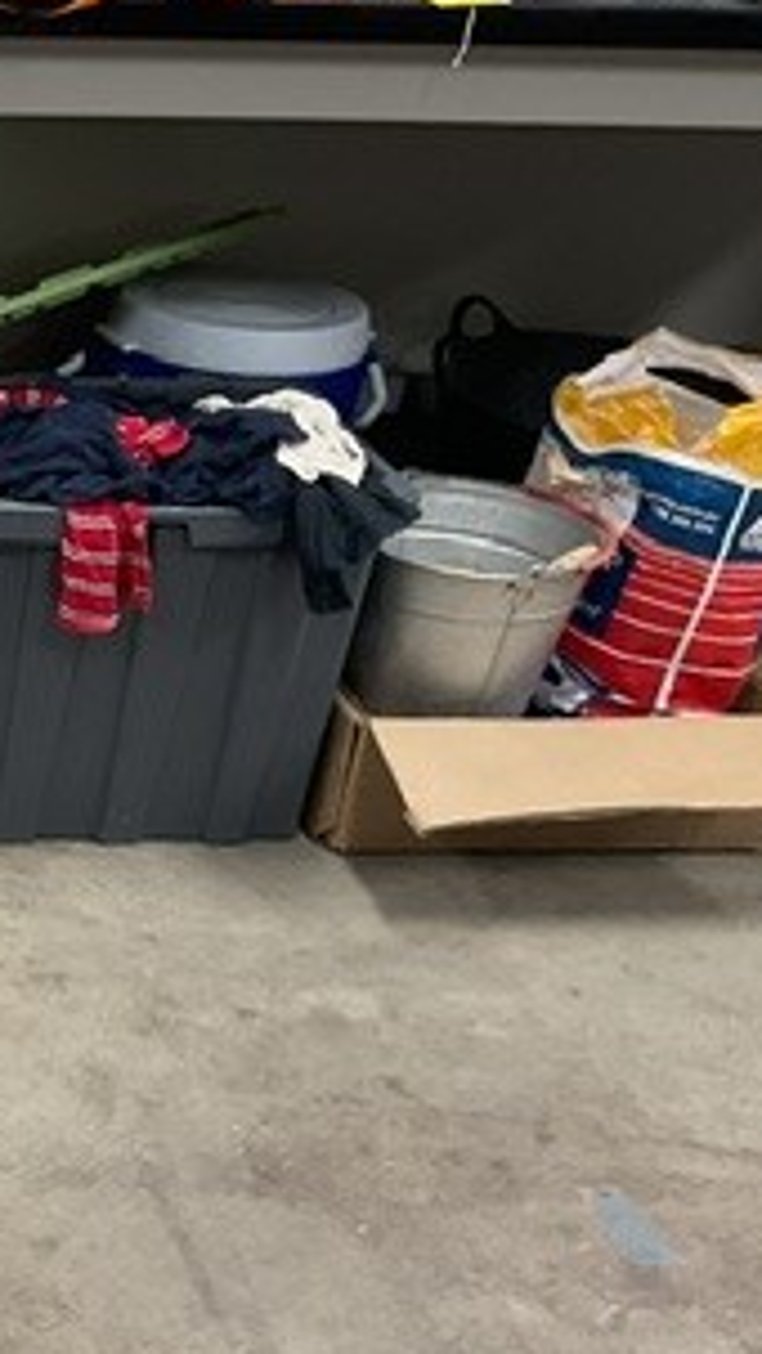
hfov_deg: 15.8
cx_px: -533
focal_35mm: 67
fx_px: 2405
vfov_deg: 31.2
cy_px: 906
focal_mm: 3
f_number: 1.8
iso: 125
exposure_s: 1/50
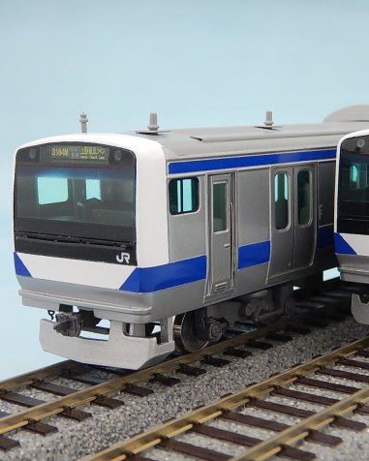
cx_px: 278
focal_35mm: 63
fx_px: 860
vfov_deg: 30.0
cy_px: 230
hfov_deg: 24.0
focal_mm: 8.5
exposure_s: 1/10
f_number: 4.3
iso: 400
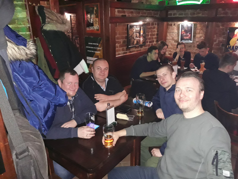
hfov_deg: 65.3
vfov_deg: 51.4
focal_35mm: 27
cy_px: 90
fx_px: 186
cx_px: 119
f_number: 1.7
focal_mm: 3.71
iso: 640
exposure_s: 1/20
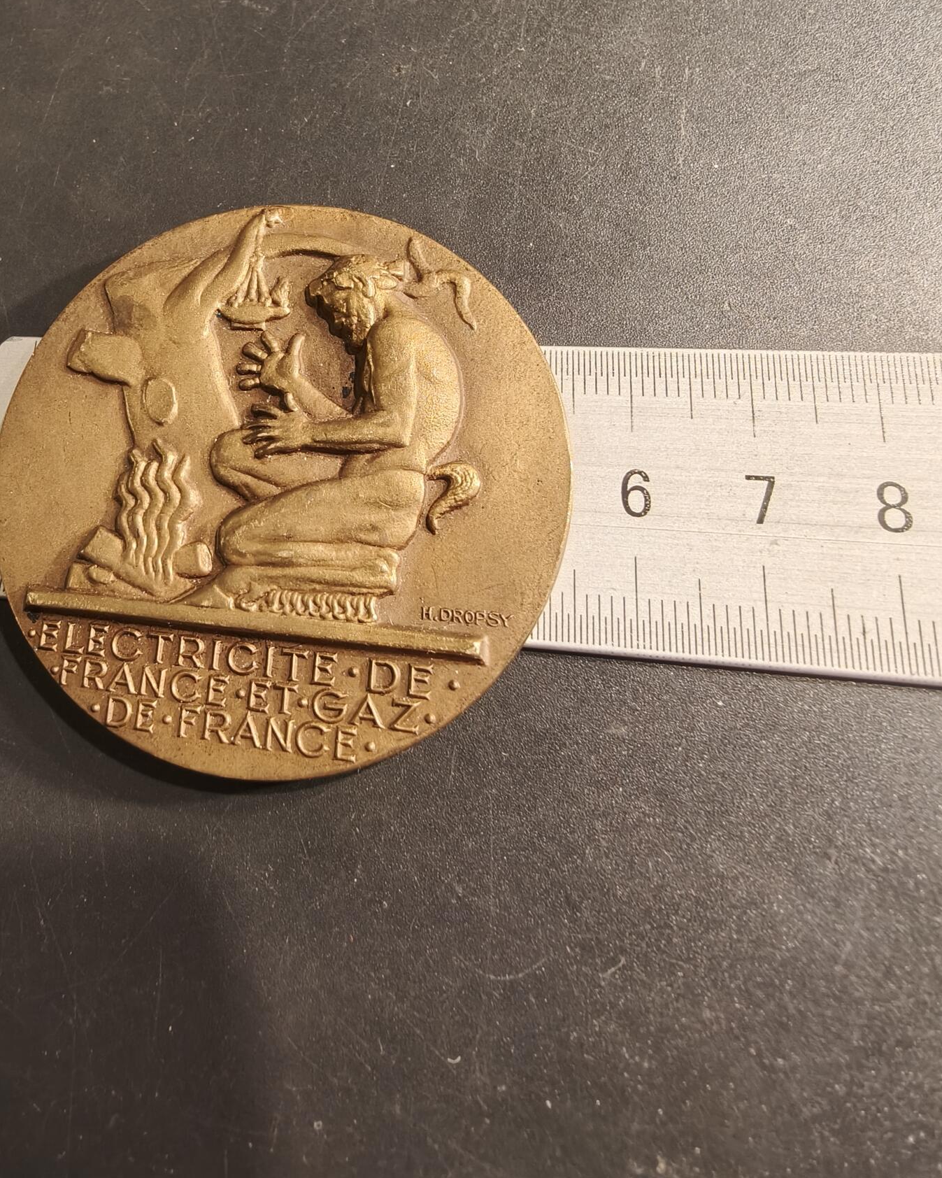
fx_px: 836
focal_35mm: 24
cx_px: 471
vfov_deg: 70.3
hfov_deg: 58.8
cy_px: 600
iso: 160
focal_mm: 2.32
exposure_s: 1/52
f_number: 2
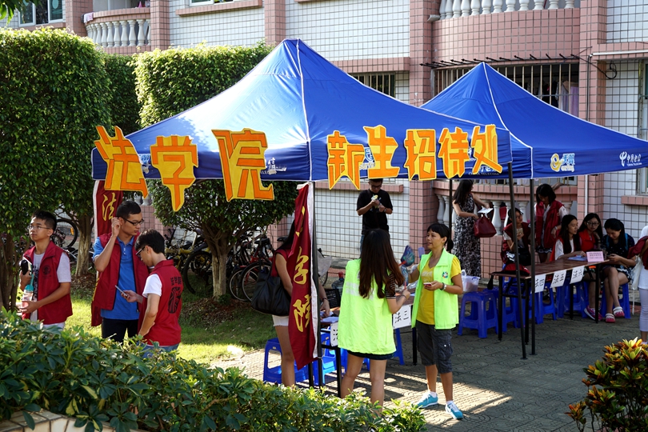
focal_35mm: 57
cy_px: 216
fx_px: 1026
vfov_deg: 23.8
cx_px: 324
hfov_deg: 35.1
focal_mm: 38
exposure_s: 1/80
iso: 100
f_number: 6.3
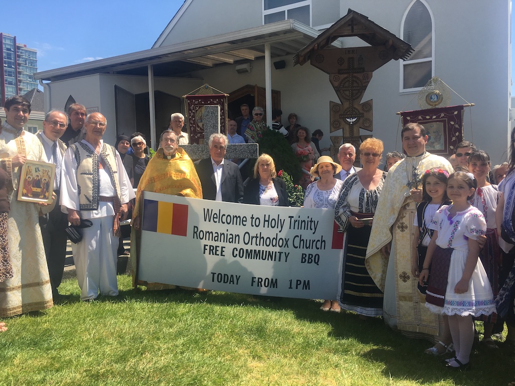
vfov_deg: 48.2
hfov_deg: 61.7
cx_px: 258
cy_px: 193
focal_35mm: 29
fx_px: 431
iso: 25
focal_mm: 4.15
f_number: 2.2
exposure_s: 1/1054
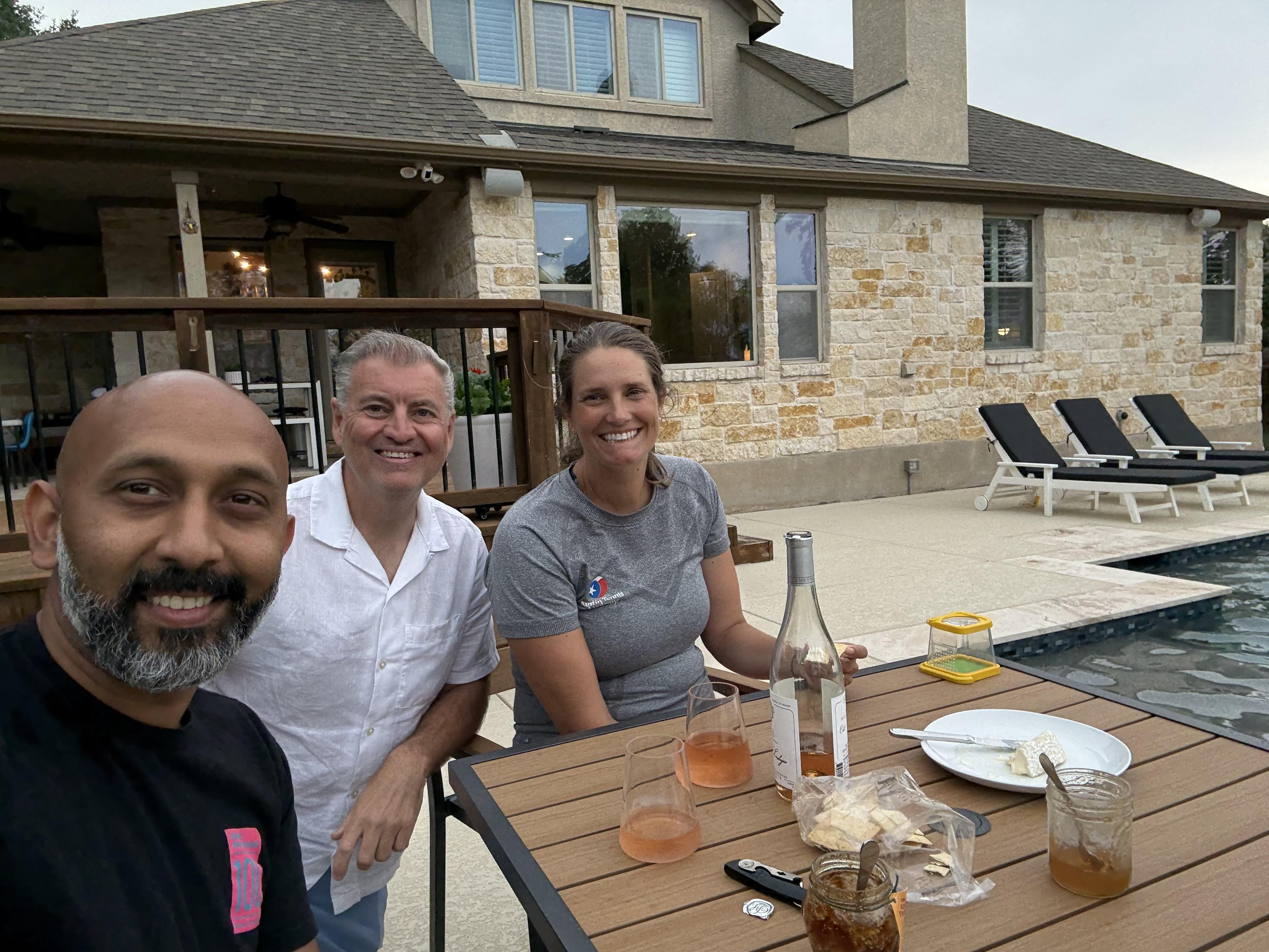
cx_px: 634
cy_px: 476
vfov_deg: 58.9
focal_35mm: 23
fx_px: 843
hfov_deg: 73.9
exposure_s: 1/115
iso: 80
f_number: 1.9
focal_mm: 2.69
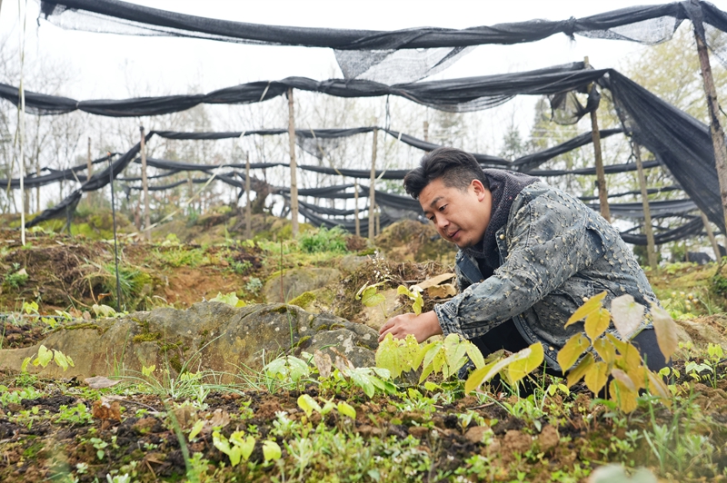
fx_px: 827
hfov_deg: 47.4
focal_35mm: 41
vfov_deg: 32.6
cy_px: 242
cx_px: 364
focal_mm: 41
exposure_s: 1/200
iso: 500
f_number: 5.6
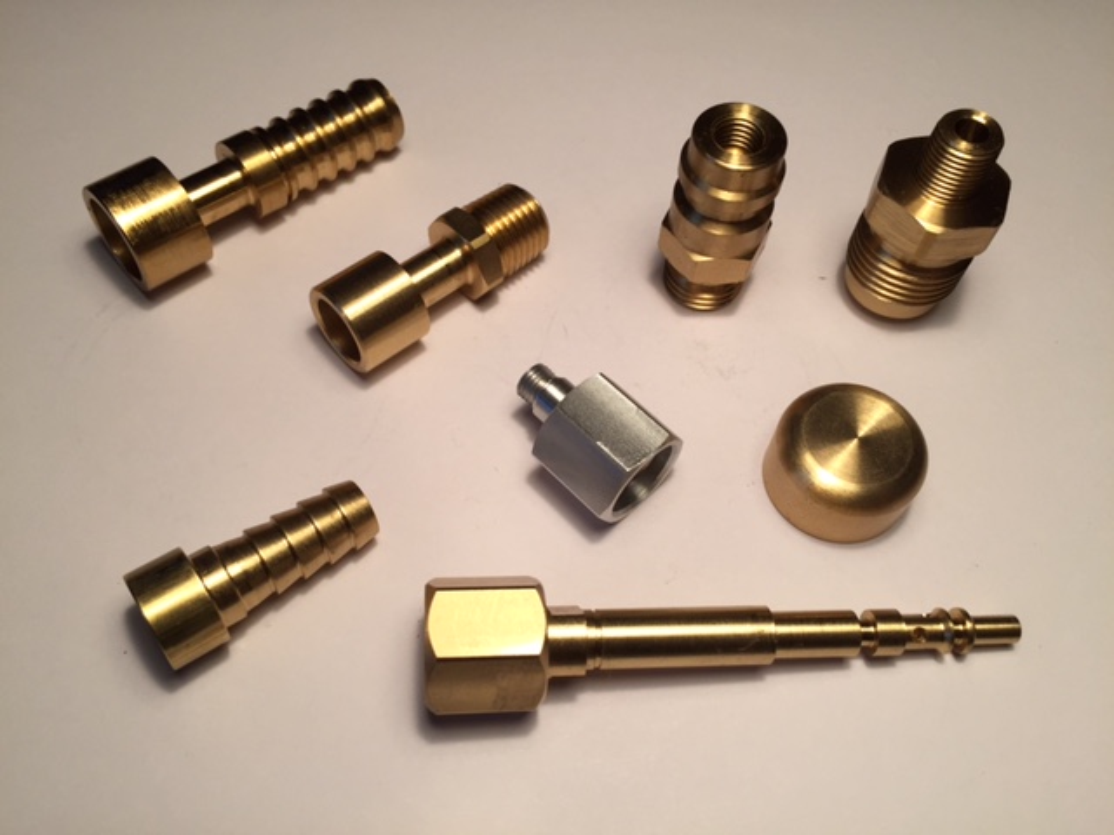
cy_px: 418
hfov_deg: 61.7
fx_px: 933
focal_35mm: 29
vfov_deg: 48.2
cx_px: 557
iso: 40
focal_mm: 4.15
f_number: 2.2
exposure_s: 1/120
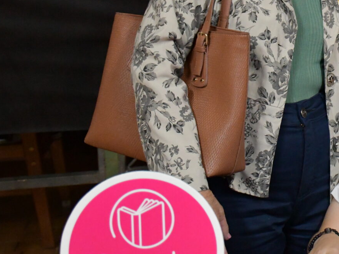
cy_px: 19
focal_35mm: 101
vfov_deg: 14.5
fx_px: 989
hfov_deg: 18.9
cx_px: 345
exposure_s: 1/60
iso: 6400
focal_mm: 32
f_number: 4
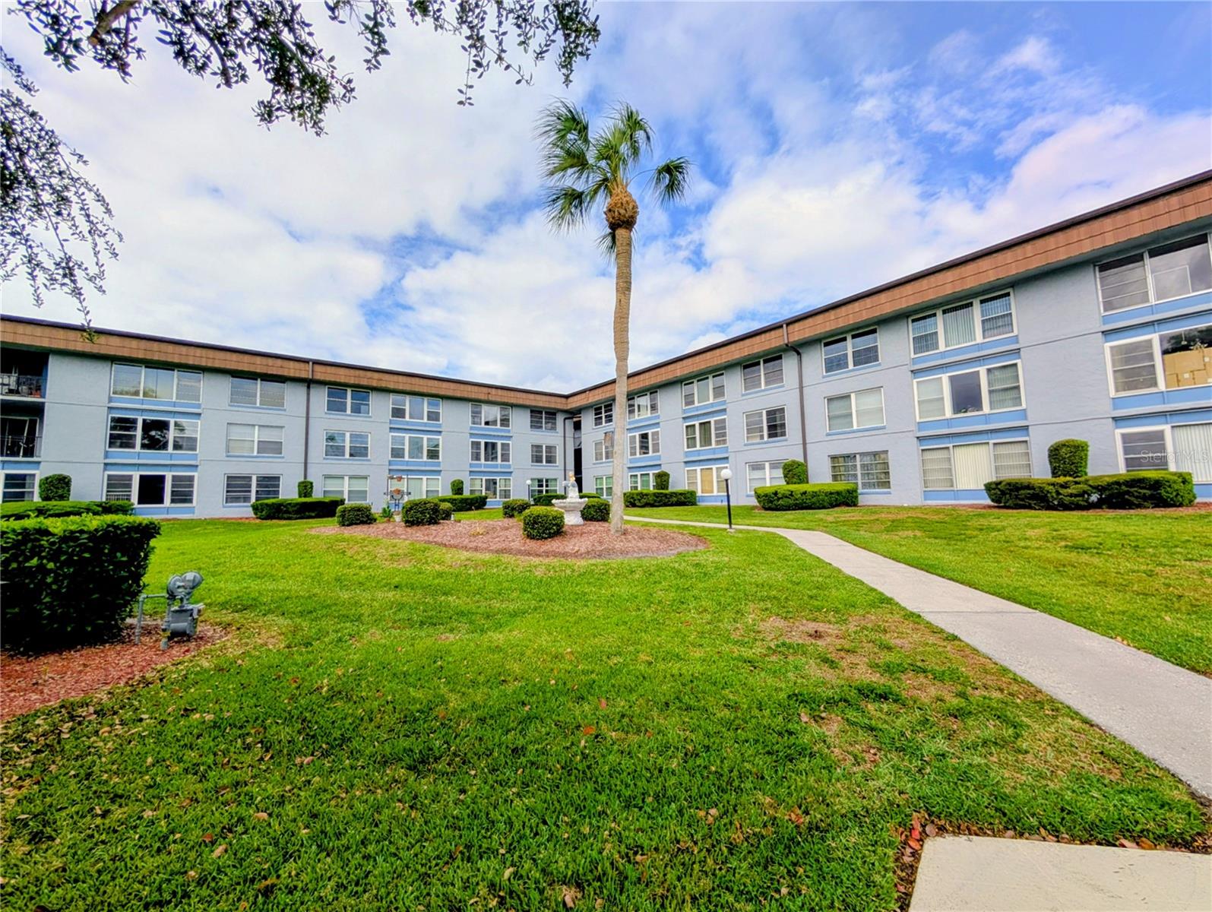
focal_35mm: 12
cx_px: 606
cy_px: 456
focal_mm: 2.02
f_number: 1.7
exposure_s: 1/2660
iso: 55
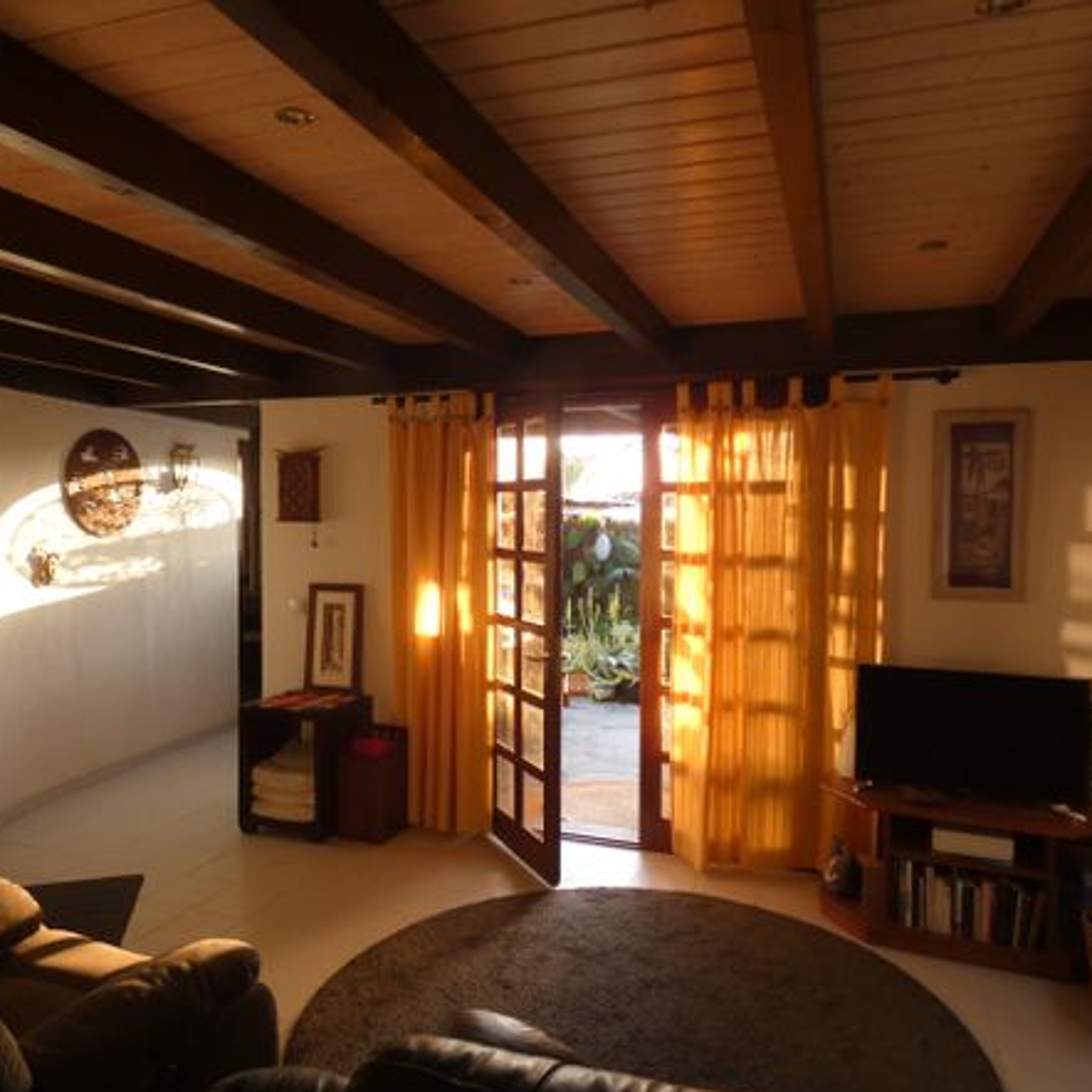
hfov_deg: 65.0
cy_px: 553
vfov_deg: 65.0
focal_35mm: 24
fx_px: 857
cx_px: 546
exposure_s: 1/60
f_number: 2.8
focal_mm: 3.6
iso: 160
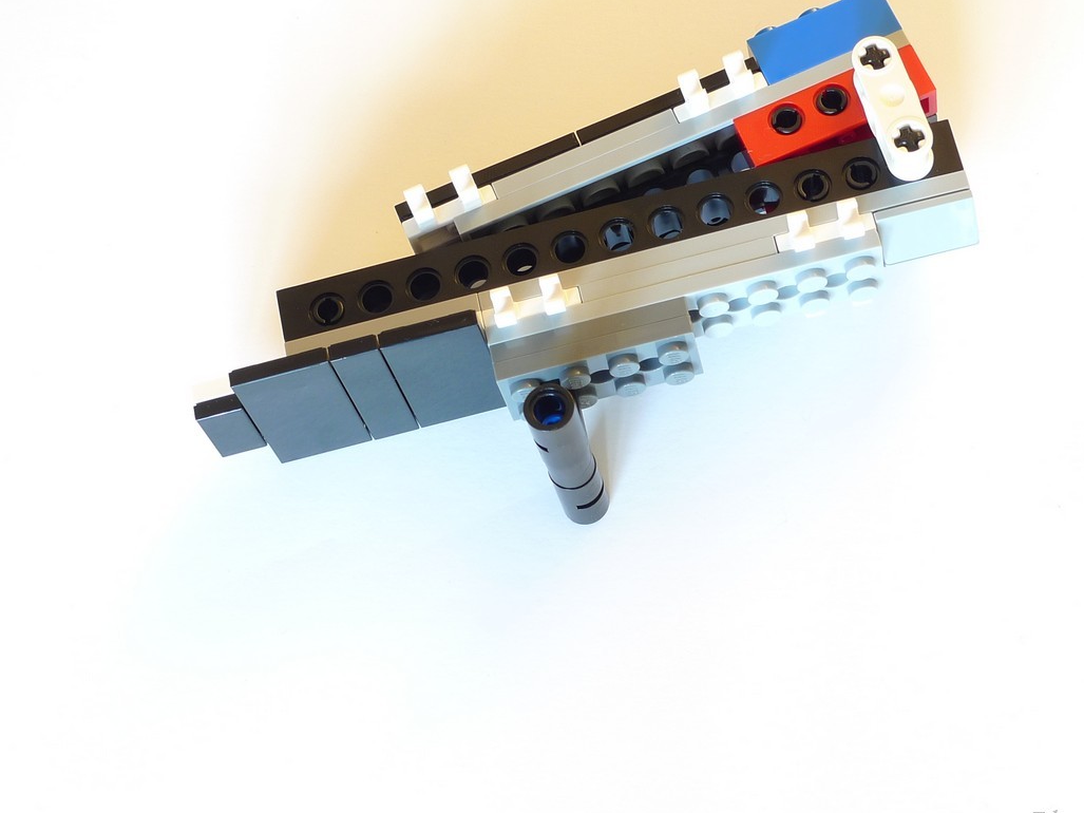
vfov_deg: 18.2
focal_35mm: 81
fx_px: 2536
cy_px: 270
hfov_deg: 24.1
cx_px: 610
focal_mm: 12.1
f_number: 4
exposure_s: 1/1.3
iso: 80
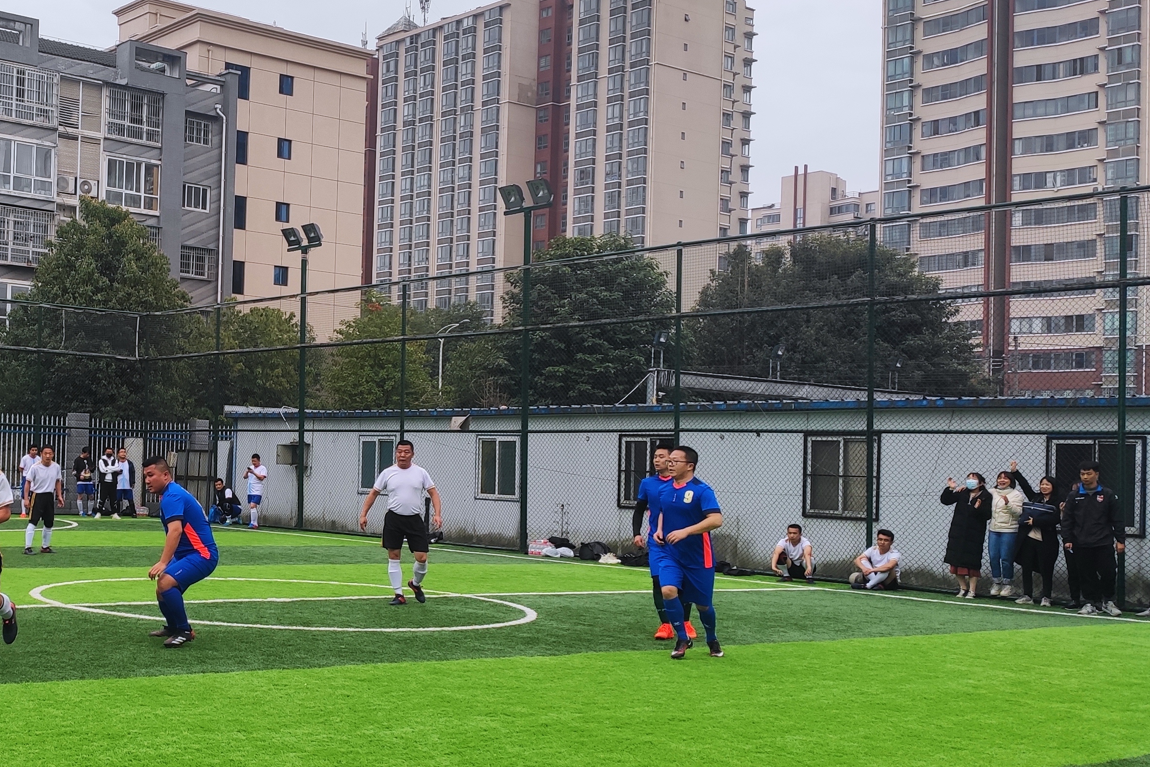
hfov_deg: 40.5
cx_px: 186
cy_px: 439
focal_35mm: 46
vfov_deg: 29.2
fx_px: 1470
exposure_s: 1/950
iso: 112
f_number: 1.75
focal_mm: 4.77
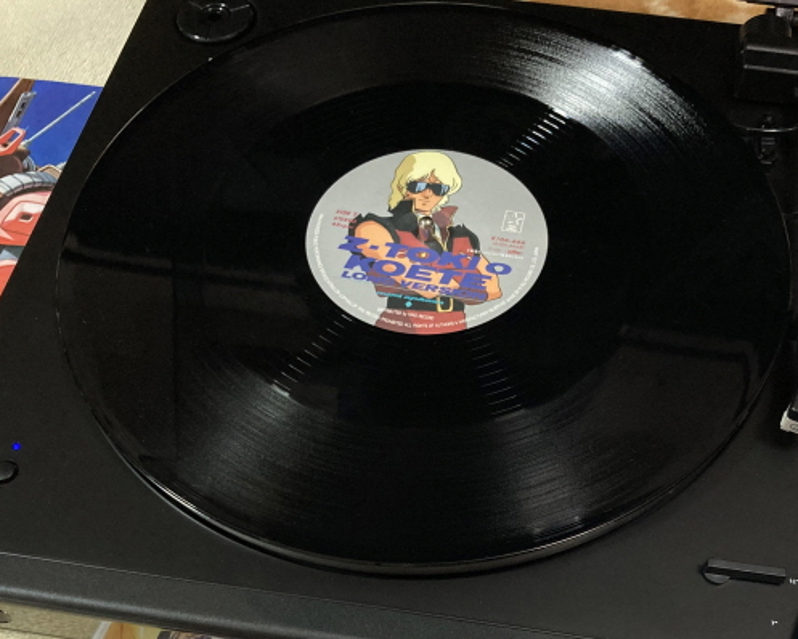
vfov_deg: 33.7
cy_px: 454
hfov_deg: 41.7
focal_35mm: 44
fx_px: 1040
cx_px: 491
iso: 200
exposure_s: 1/60
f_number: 1.8
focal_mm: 3.99
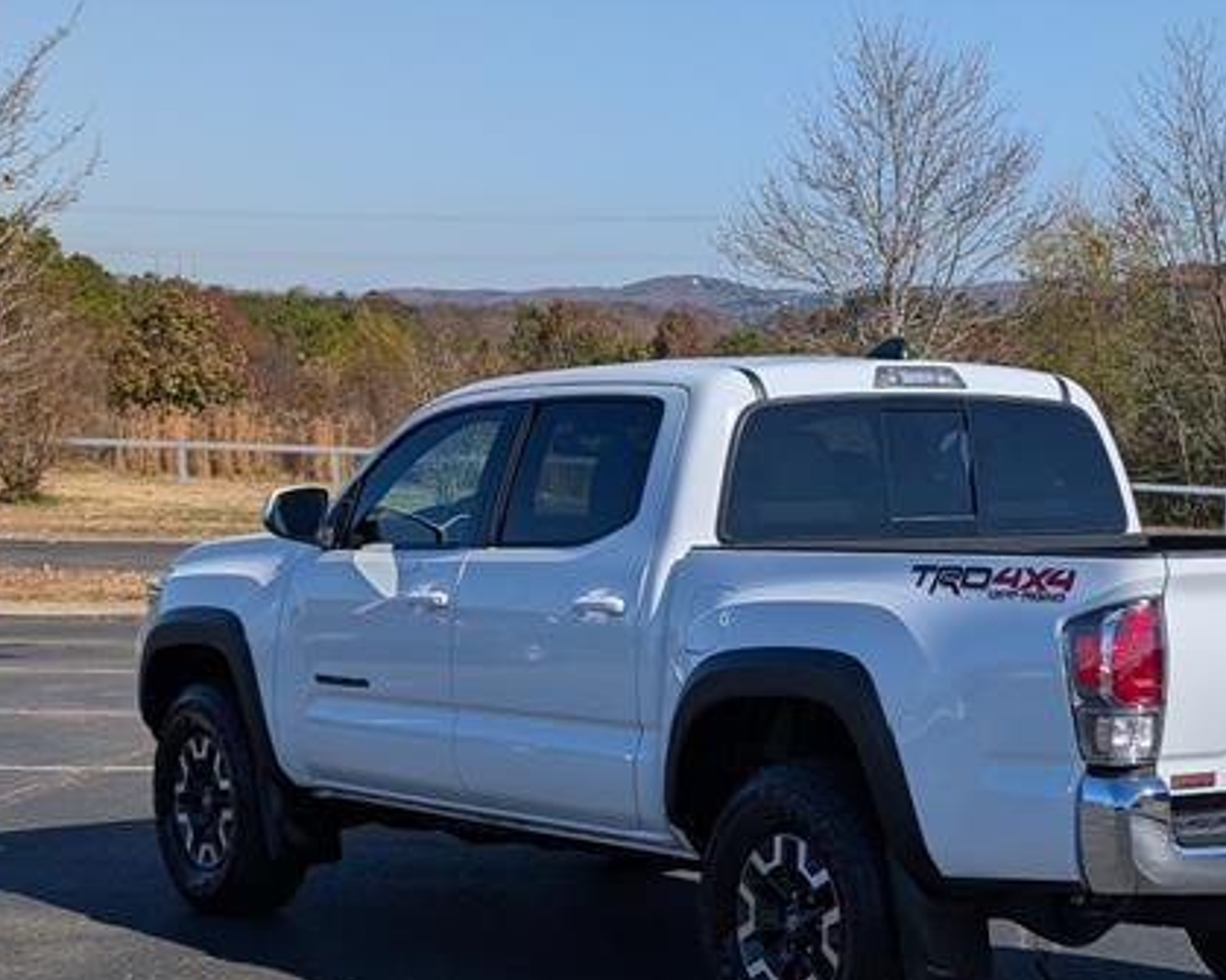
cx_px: 904
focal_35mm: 73
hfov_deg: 25.8
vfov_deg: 20.9
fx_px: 2648
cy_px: 626
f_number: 1.68
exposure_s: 1/3333
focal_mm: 6.9
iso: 20
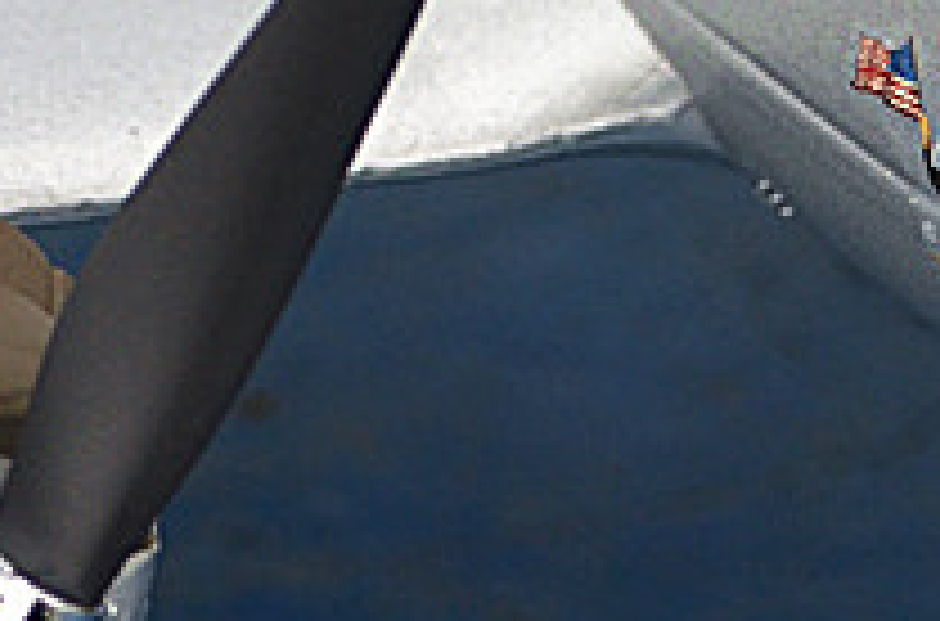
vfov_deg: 3.0
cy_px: -443
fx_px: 11949
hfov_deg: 4.5
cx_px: 1052
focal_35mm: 459
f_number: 5.6
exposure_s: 1/250
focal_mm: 80
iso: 450
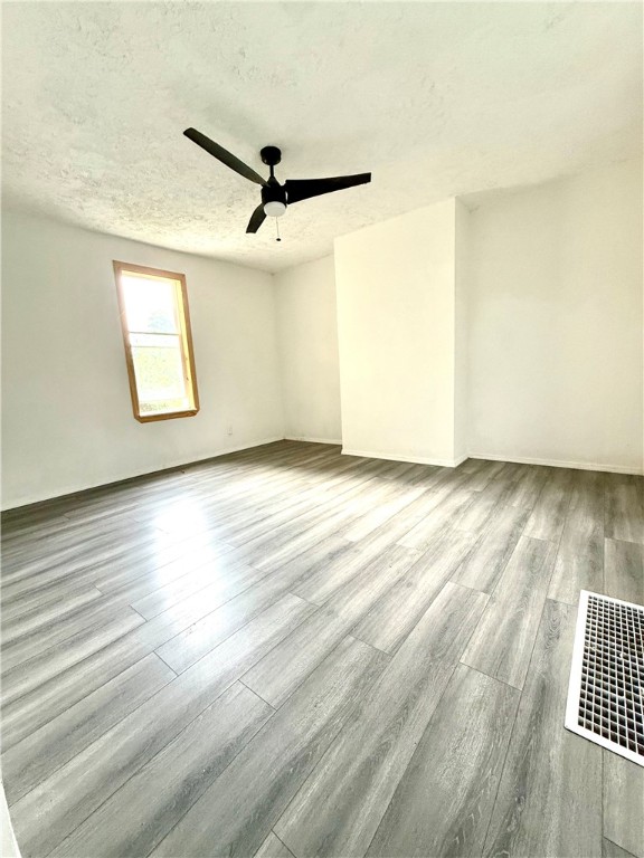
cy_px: 429
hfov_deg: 85.7
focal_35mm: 14
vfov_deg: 102.1
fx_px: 347
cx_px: 322
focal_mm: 2.22
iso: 320
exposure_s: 1/99
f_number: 2.2
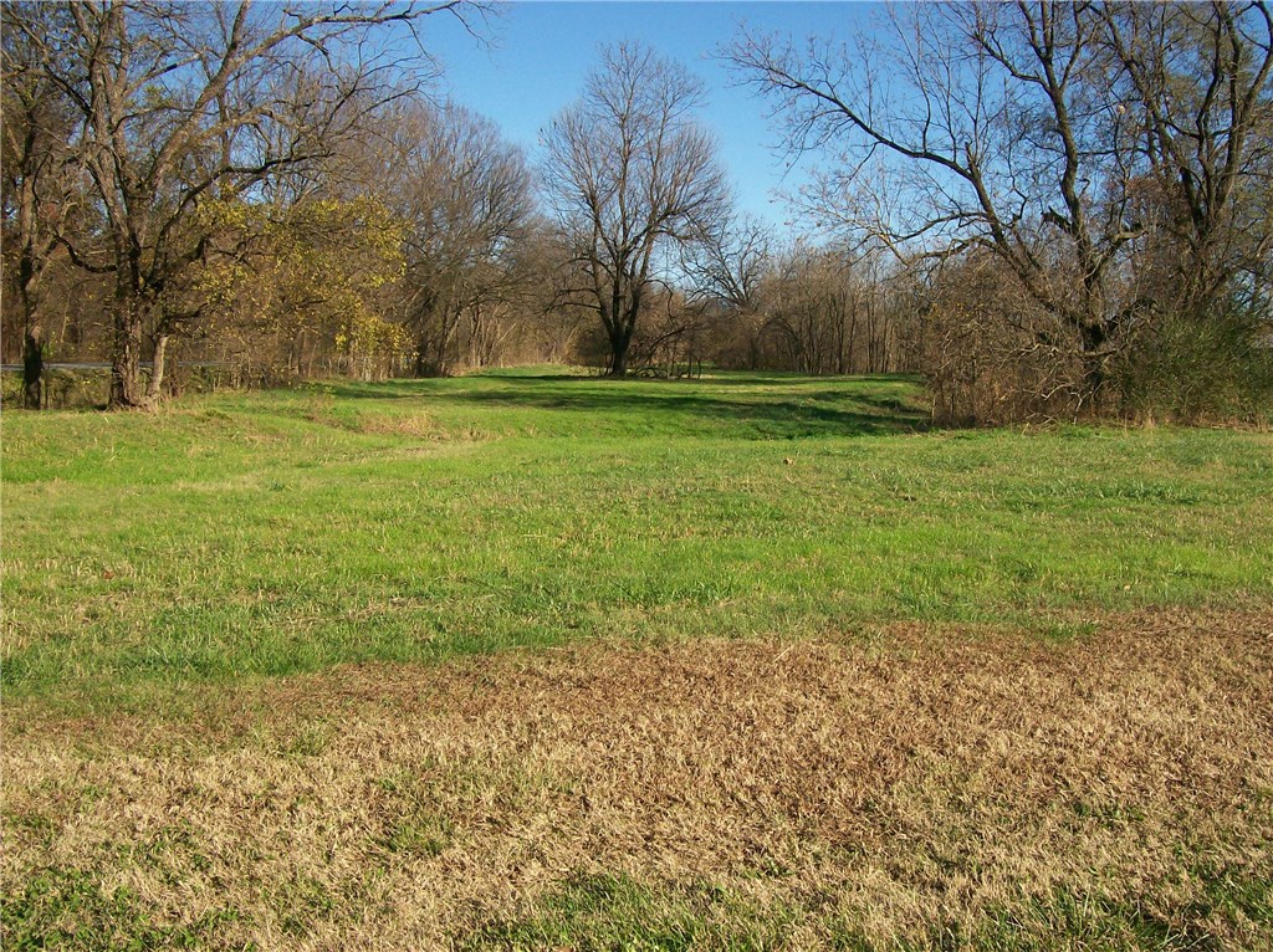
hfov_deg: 51.4
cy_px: 476
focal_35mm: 36
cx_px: 636
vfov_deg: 39.6
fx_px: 1323
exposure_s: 1/461
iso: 80
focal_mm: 6
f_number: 4.8
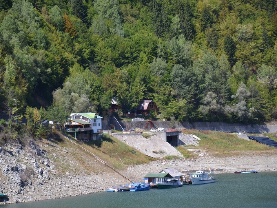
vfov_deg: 8.7
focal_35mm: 172
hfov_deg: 11.5
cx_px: 126
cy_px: 104
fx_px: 1373
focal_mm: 105
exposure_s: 1/320
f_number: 5.6
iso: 400
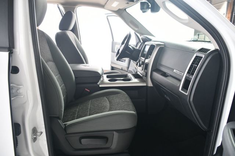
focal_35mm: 27
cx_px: 118
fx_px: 176
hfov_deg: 67.4
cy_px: 78
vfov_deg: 47.9
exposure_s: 1/160
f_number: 3.5
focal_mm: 18
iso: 100
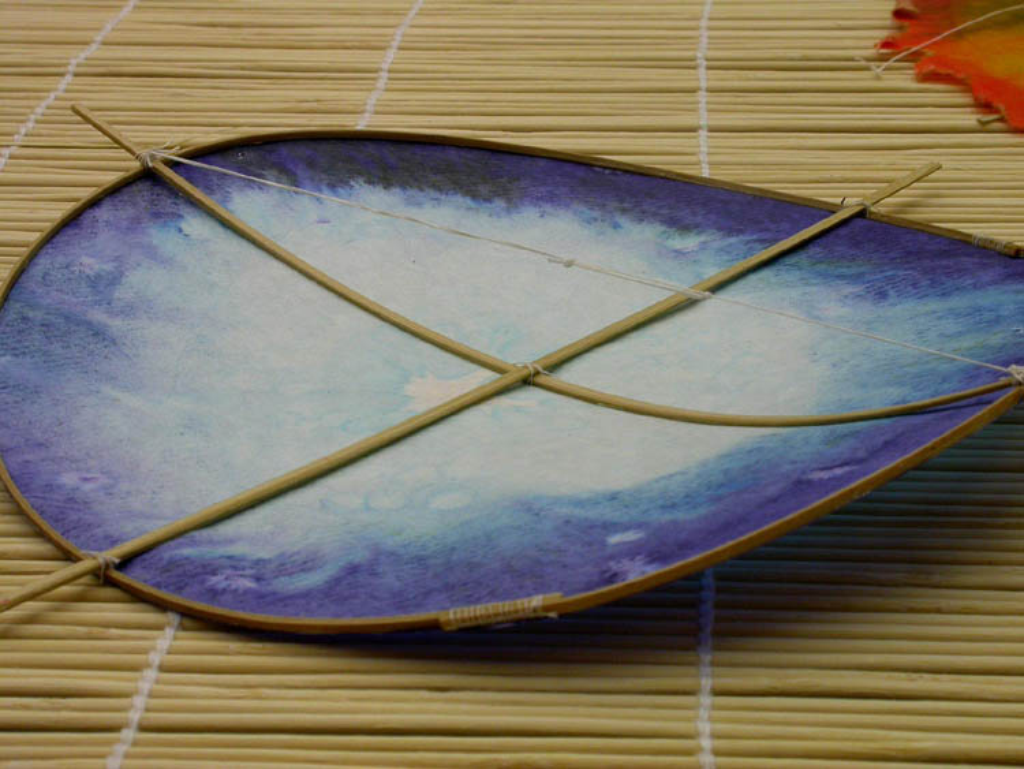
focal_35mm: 90
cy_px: 384
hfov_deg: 21.8
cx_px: 512
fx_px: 2663
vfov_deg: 16.4
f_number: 7.6
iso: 100
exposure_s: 1/29.4
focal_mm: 18.7
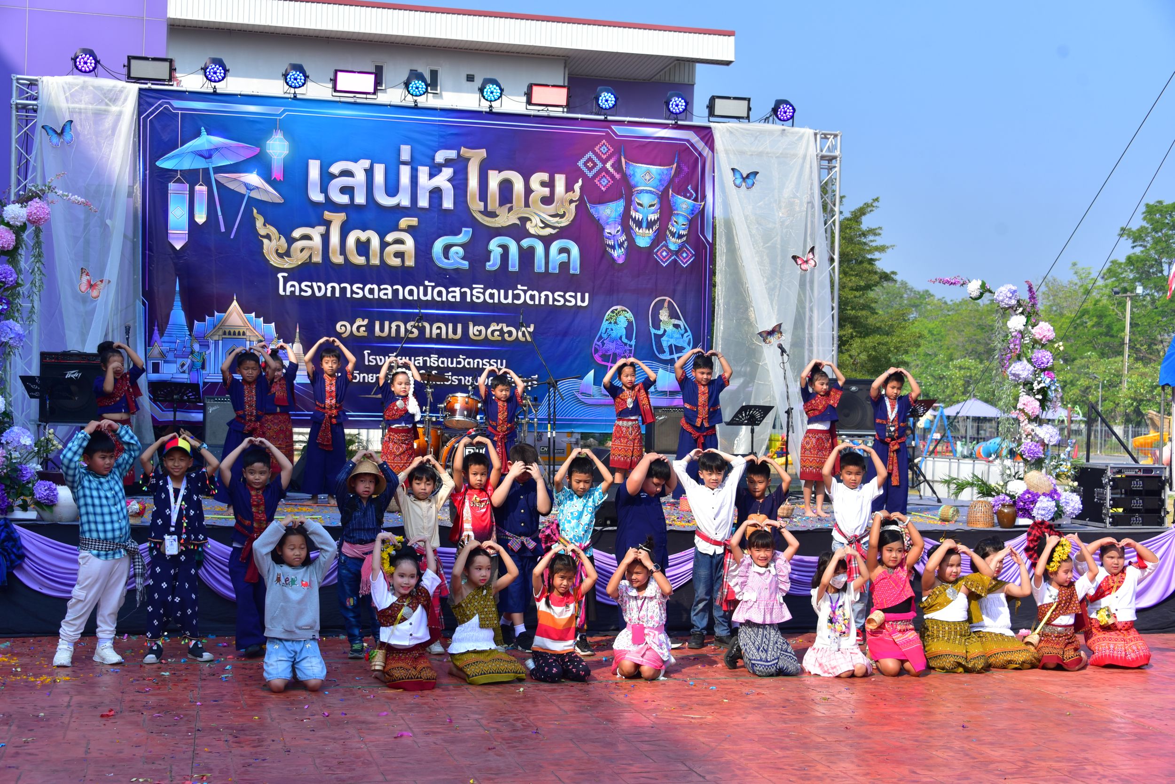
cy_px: 392
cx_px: 588
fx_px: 1567
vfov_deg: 28.1
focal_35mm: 48
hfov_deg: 41.1
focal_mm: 48
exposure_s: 1/500
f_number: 6.3
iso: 200
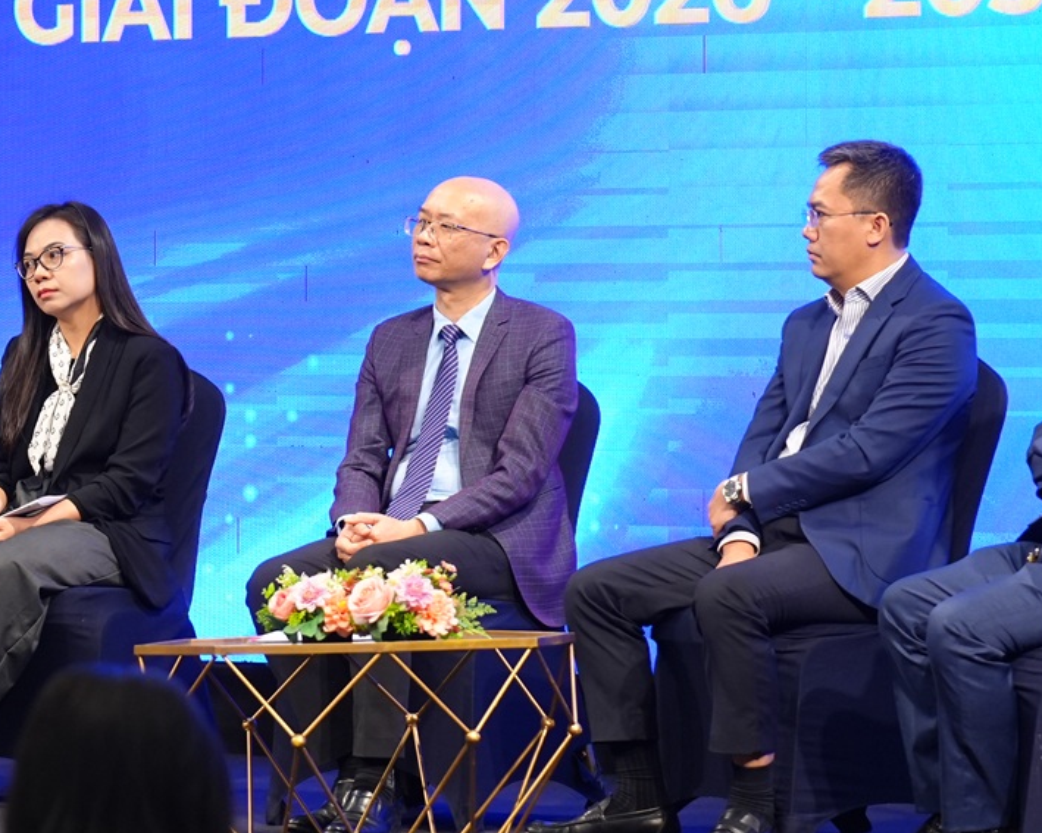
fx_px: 5489
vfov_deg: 8.7
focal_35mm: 178
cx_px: 166
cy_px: 433
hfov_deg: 10.8
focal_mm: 70
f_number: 3.5
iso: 1250
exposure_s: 1/200
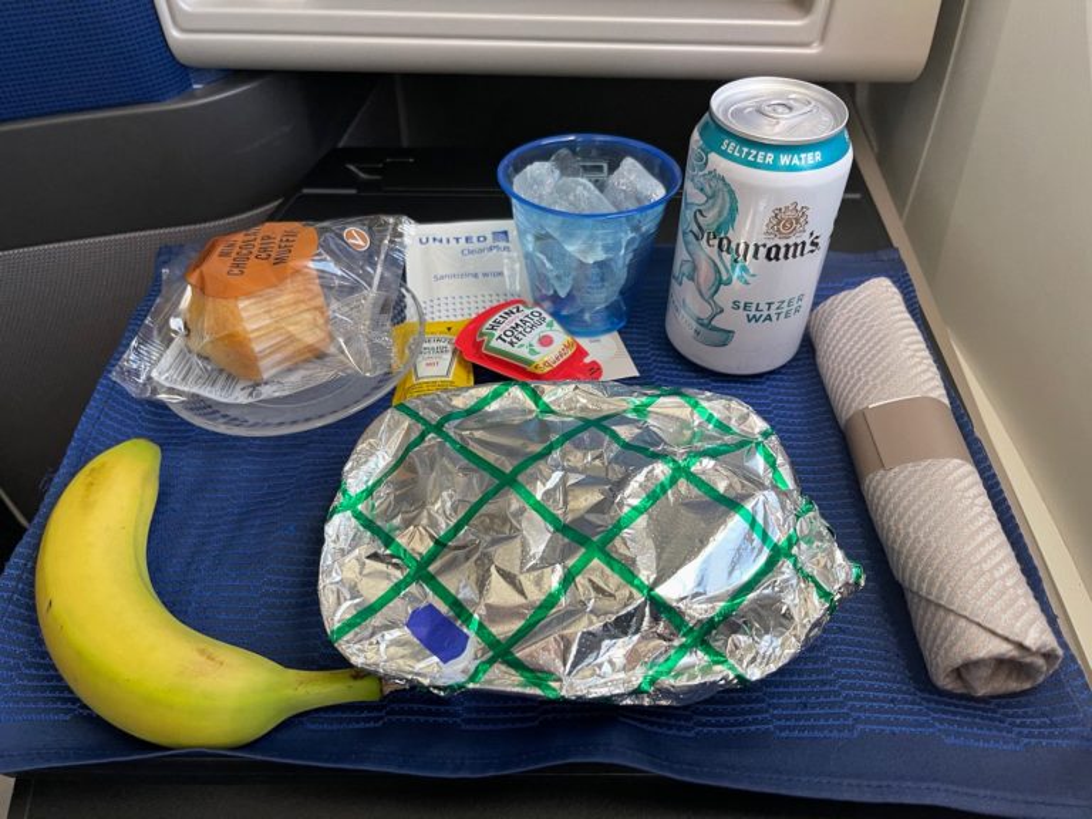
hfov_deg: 67.3
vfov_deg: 53.1
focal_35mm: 26
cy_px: 410
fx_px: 820
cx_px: 546
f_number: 1.6
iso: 200
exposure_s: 1/60
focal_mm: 5.1
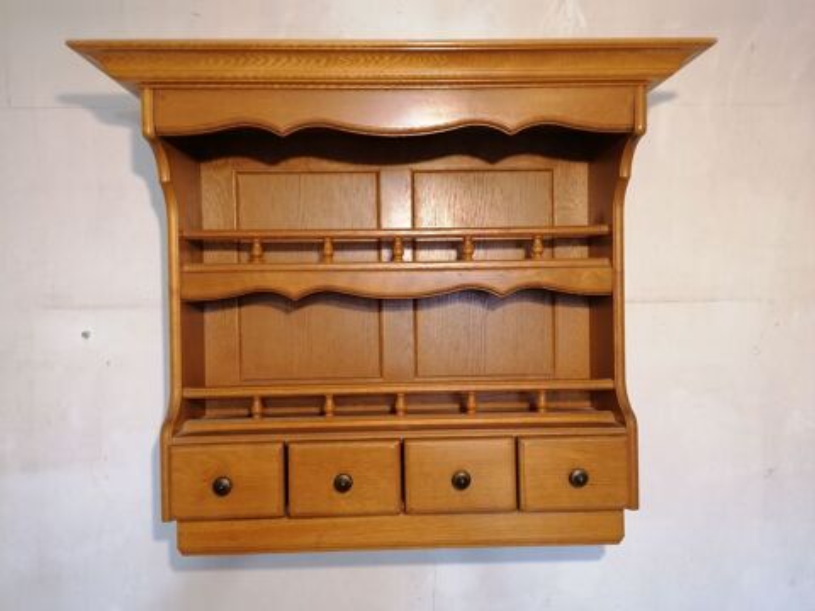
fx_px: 636
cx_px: 408
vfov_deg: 51.4
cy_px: 306
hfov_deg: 65.3
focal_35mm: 27
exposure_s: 1/50
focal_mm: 4.75
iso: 640
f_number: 1.8
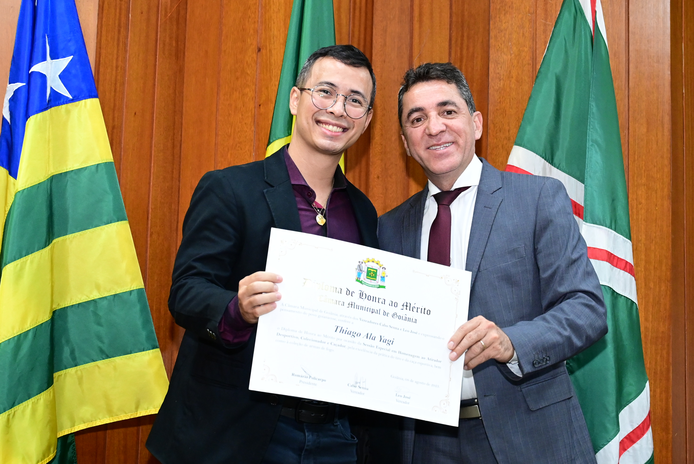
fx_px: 1447
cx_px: 347
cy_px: 232
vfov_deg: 18.2
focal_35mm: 75
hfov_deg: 27.0
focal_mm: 50
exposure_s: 1/125
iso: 4000
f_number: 4
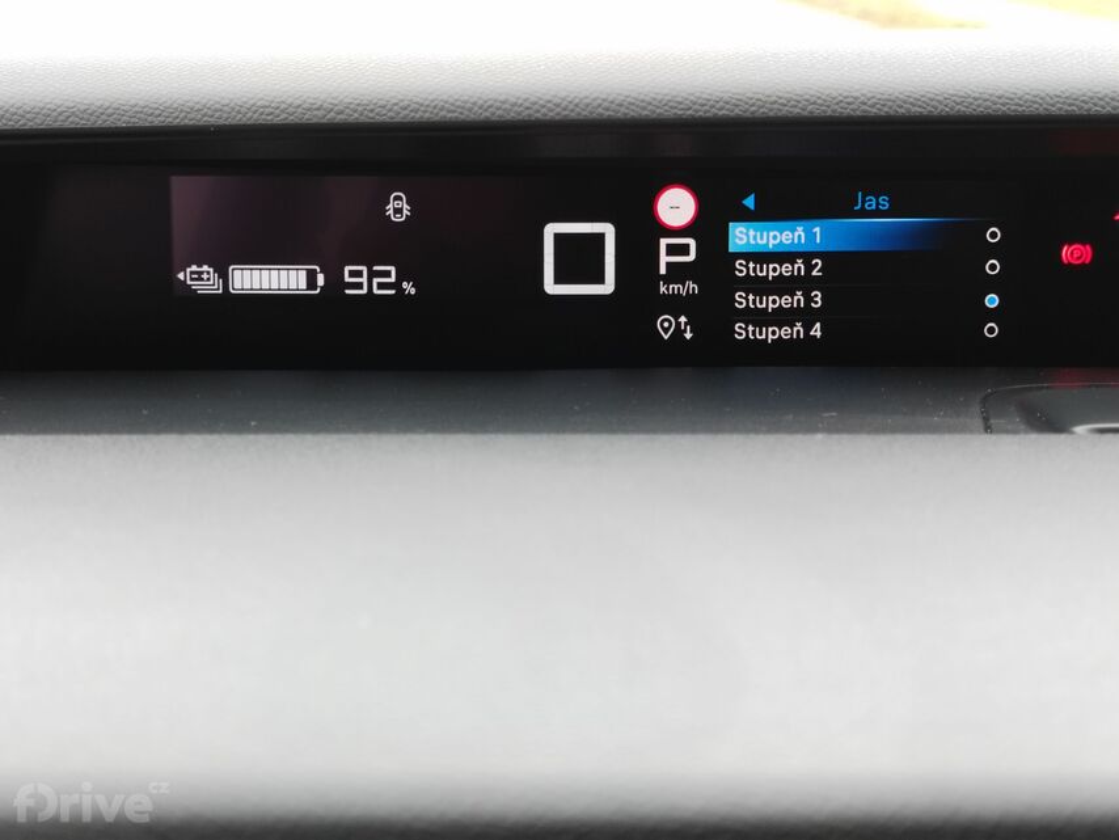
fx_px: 1746
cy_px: 420
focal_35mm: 54
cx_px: 560
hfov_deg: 35.5
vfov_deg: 27.0
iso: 200
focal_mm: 5.52
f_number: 1.9
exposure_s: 1/100
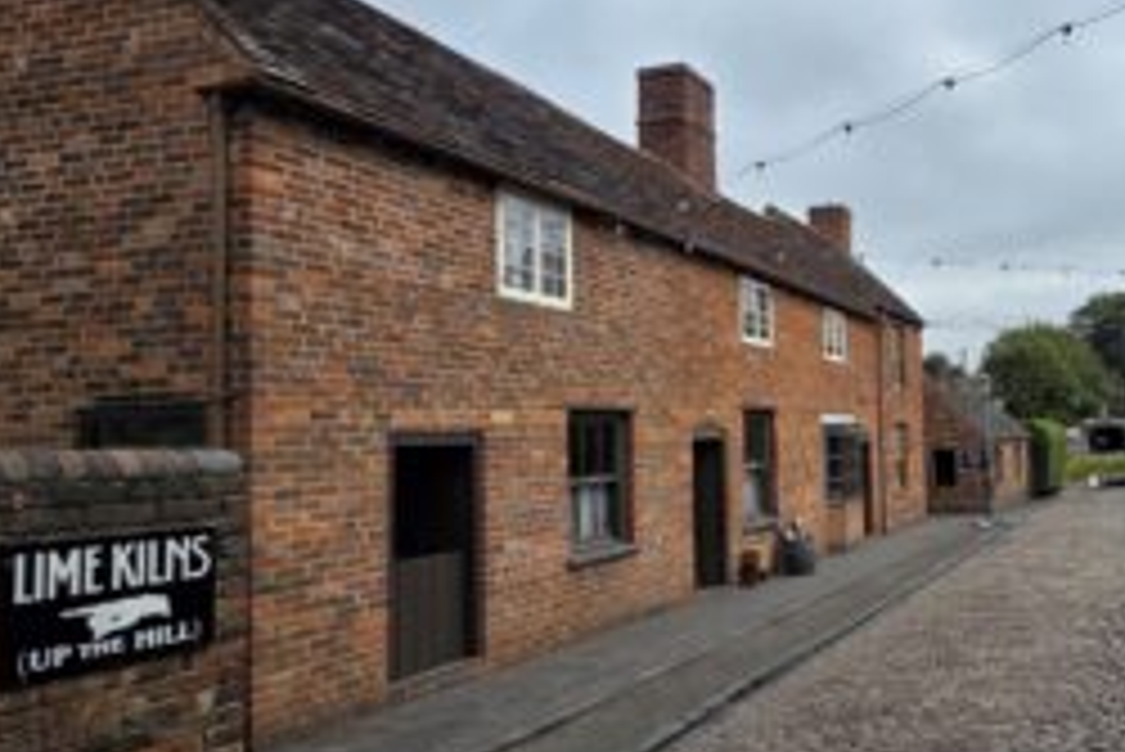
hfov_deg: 59.5
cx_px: 968
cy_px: 394
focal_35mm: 27
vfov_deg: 48.0
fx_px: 844
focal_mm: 2.2
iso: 40
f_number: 1.9
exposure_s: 1/2302
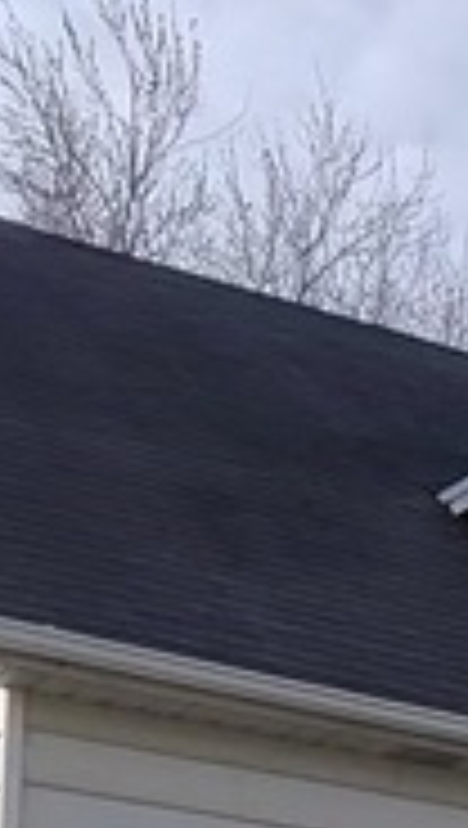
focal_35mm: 83
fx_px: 1824
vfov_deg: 20.8
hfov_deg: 11.3
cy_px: 1314
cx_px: 1228
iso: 54
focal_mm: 2.24
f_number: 2.2
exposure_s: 1/1111
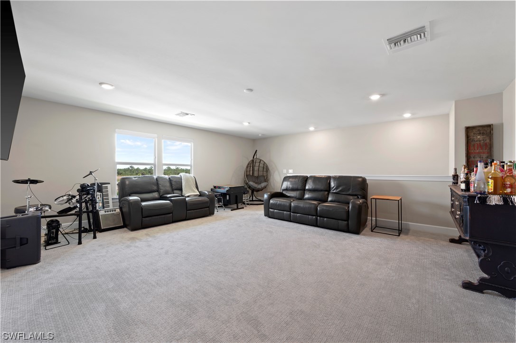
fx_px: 201
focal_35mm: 14
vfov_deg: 81.1
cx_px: 258
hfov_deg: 104.3
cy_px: 172
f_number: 9
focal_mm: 14
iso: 320
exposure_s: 1/2.5
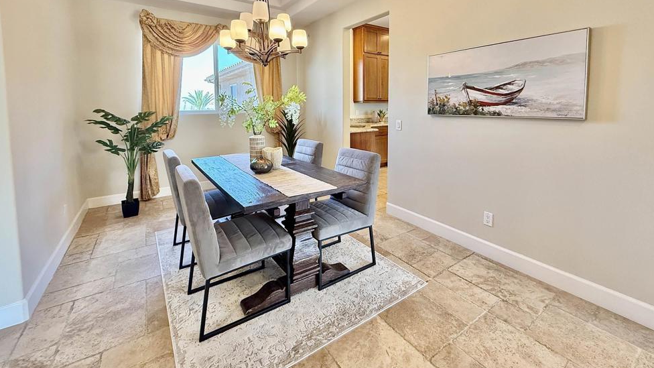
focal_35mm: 16
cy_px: 121
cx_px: 328
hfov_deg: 99.4
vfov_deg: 65.2
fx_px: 277
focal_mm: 2.22
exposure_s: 1/120
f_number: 2.2
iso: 400
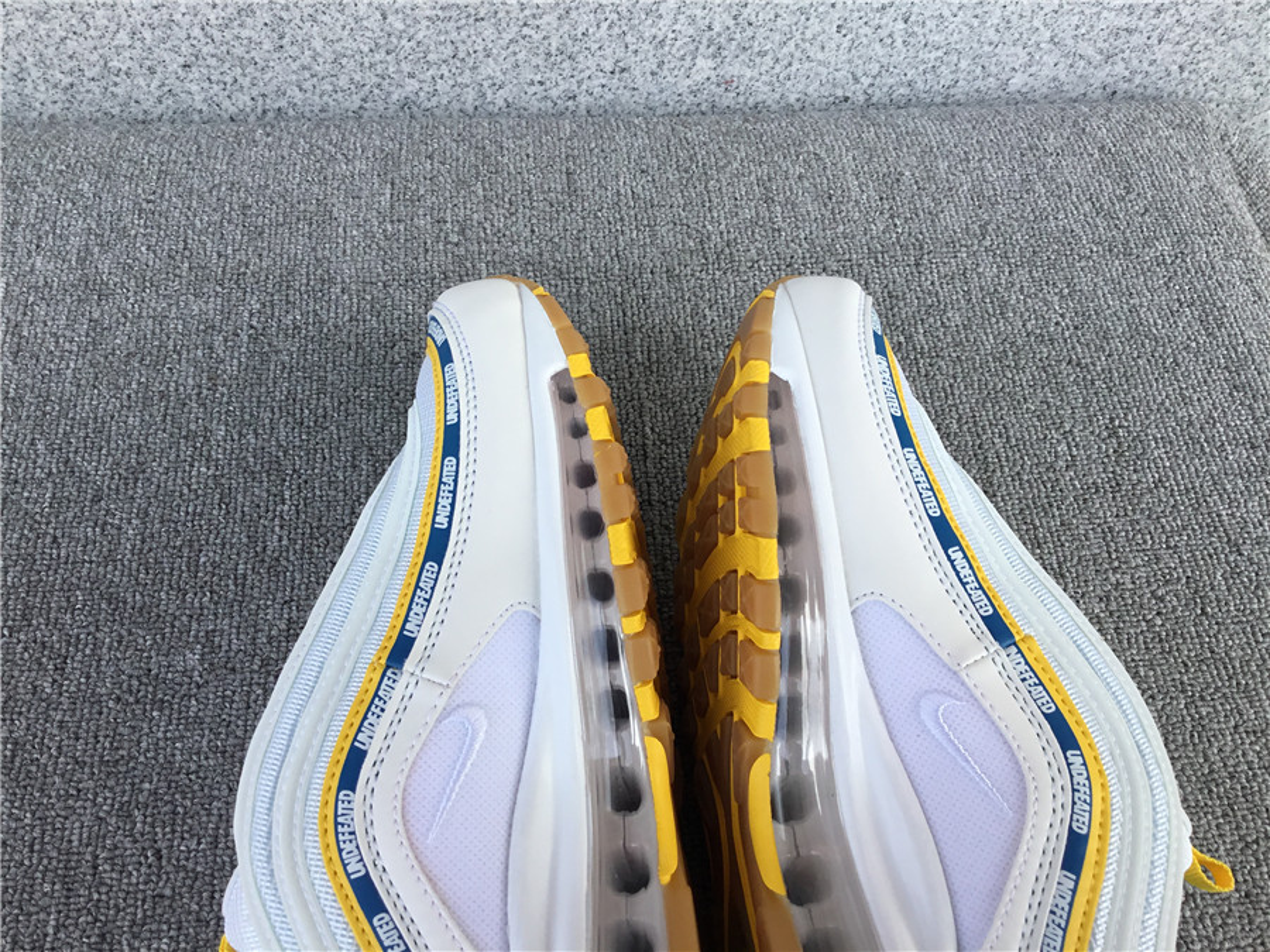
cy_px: 476
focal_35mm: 31
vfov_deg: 45.4
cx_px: 635
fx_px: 1137
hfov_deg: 58.4
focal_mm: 3.3
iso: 25
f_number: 2.4
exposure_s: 1/443
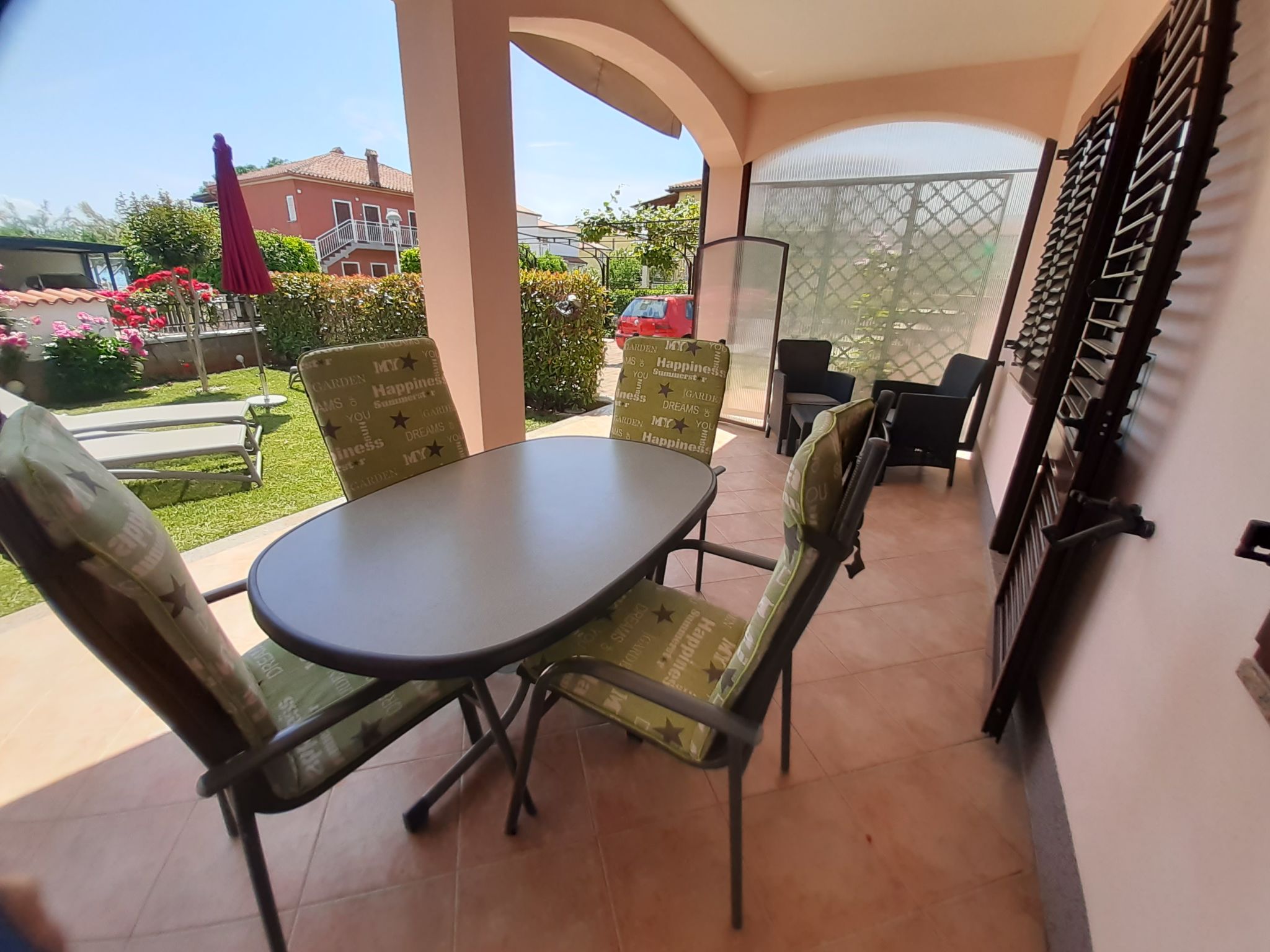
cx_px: 635
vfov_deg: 89.9
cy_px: 476
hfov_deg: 106.2
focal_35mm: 13
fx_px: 477
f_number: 2.2
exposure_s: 1/519
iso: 40
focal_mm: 1.13
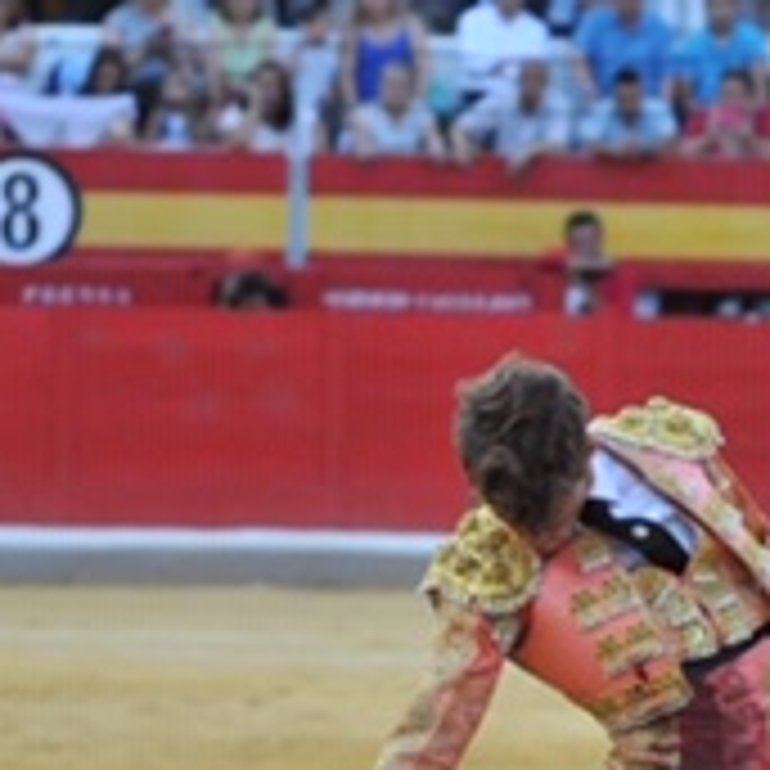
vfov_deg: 4.1
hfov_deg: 4.1
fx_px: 10821
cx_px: 630
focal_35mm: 430
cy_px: 941
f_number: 2.8
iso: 1000
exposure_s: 1/500
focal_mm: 90
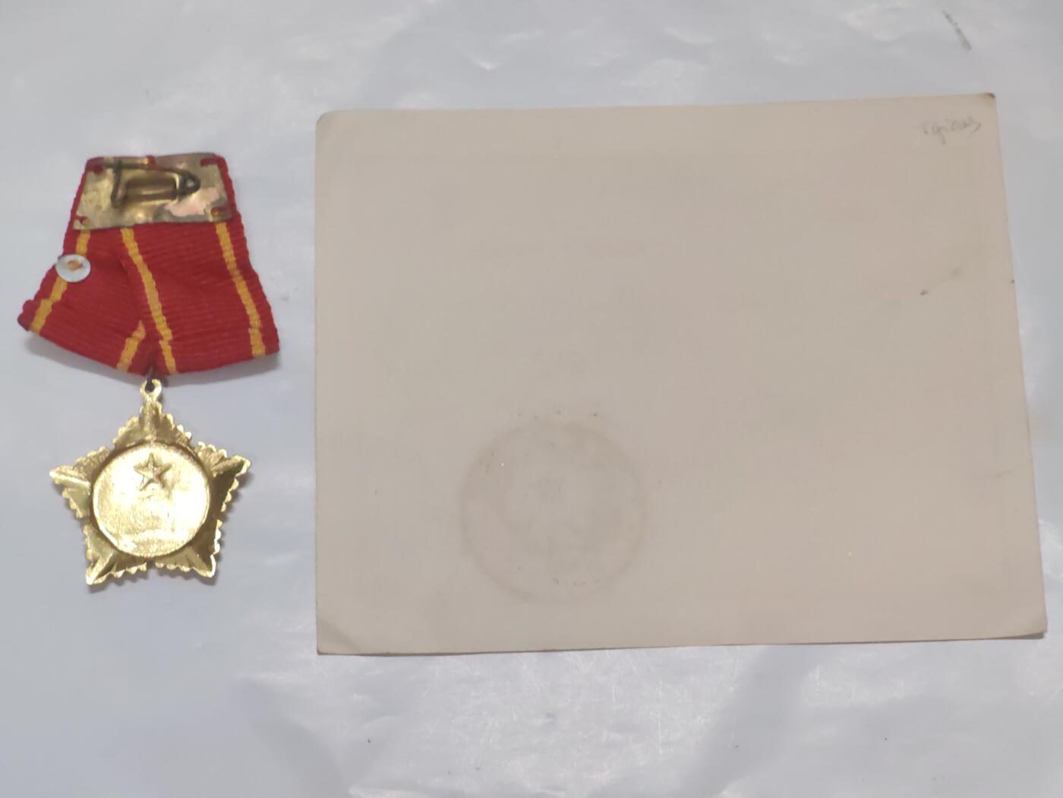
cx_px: 532
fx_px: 2088
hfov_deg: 28.6
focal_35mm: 68
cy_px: 399
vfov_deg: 21.6
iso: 640
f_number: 2.4
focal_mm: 8.67
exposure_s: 1/33
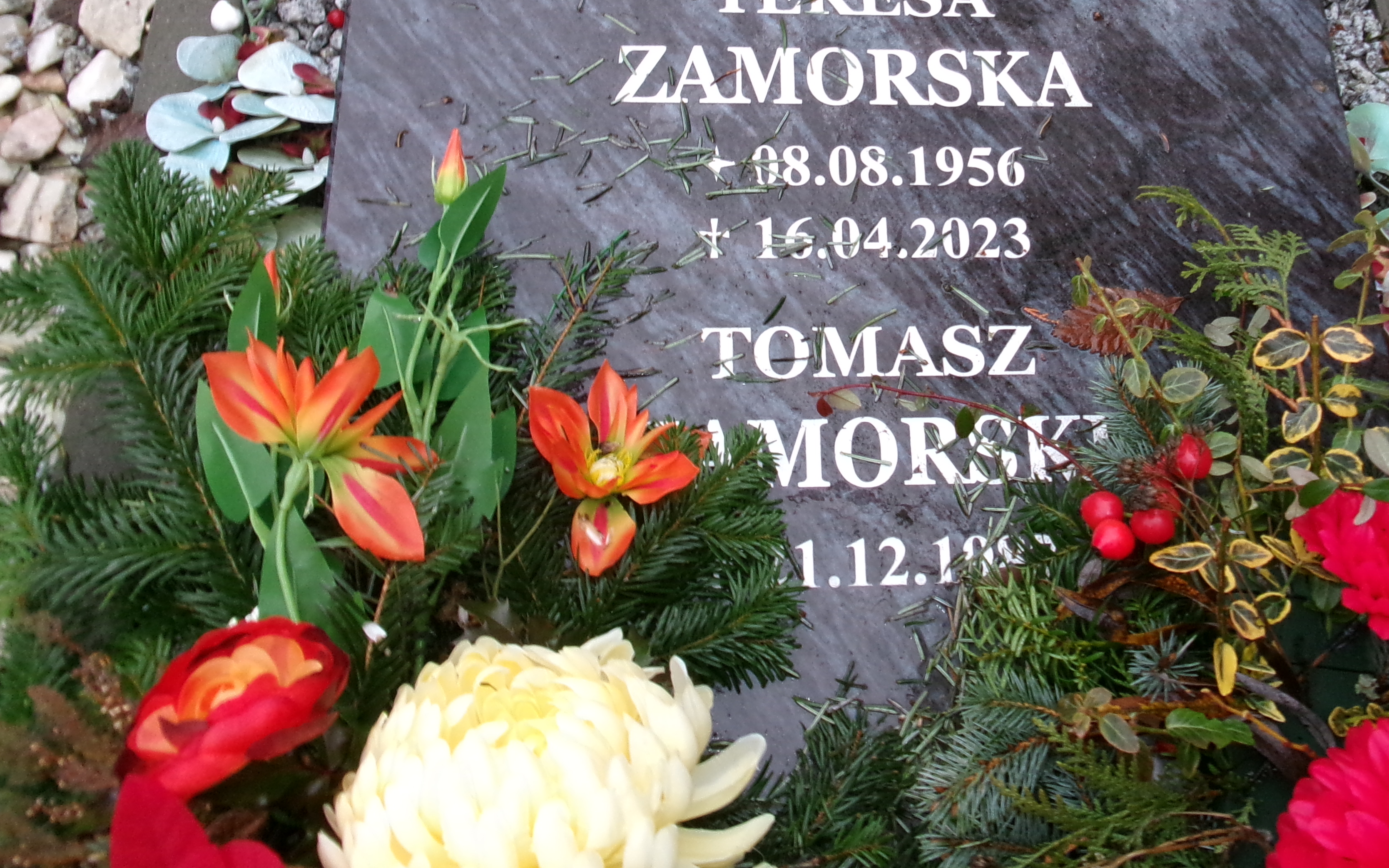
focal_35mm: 41
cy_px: 162
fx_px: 1552
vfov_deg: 30.4
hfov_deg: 47.7
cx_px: 881
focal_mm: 5.1
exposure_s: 1/34
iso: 200
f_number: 3.9
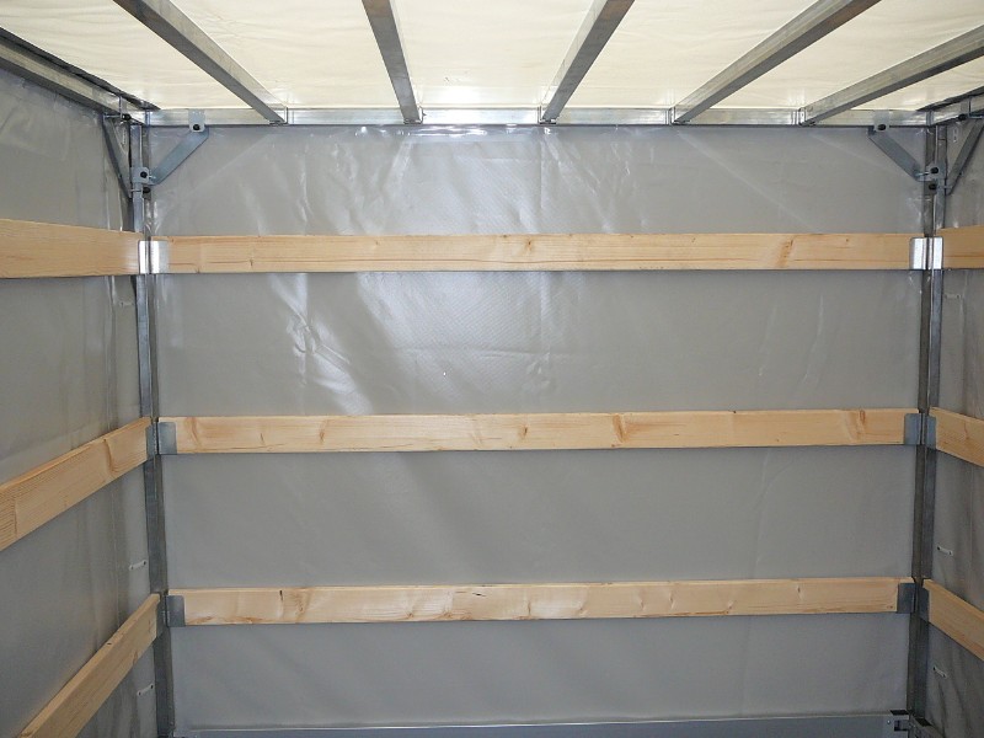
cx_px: 492
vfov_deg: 40.7
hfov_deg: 52.6
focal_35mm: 35
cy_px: 369
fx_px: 995
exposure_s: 1/30
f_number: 2.8
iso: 100
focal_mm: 5.2
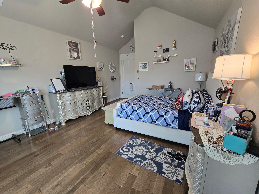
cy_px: 97
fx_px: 97
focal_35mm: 13
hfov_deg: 106.2
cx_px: 130
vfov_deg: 89.9
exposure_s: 1/60
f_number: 2.2
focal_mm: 2.2
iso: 125
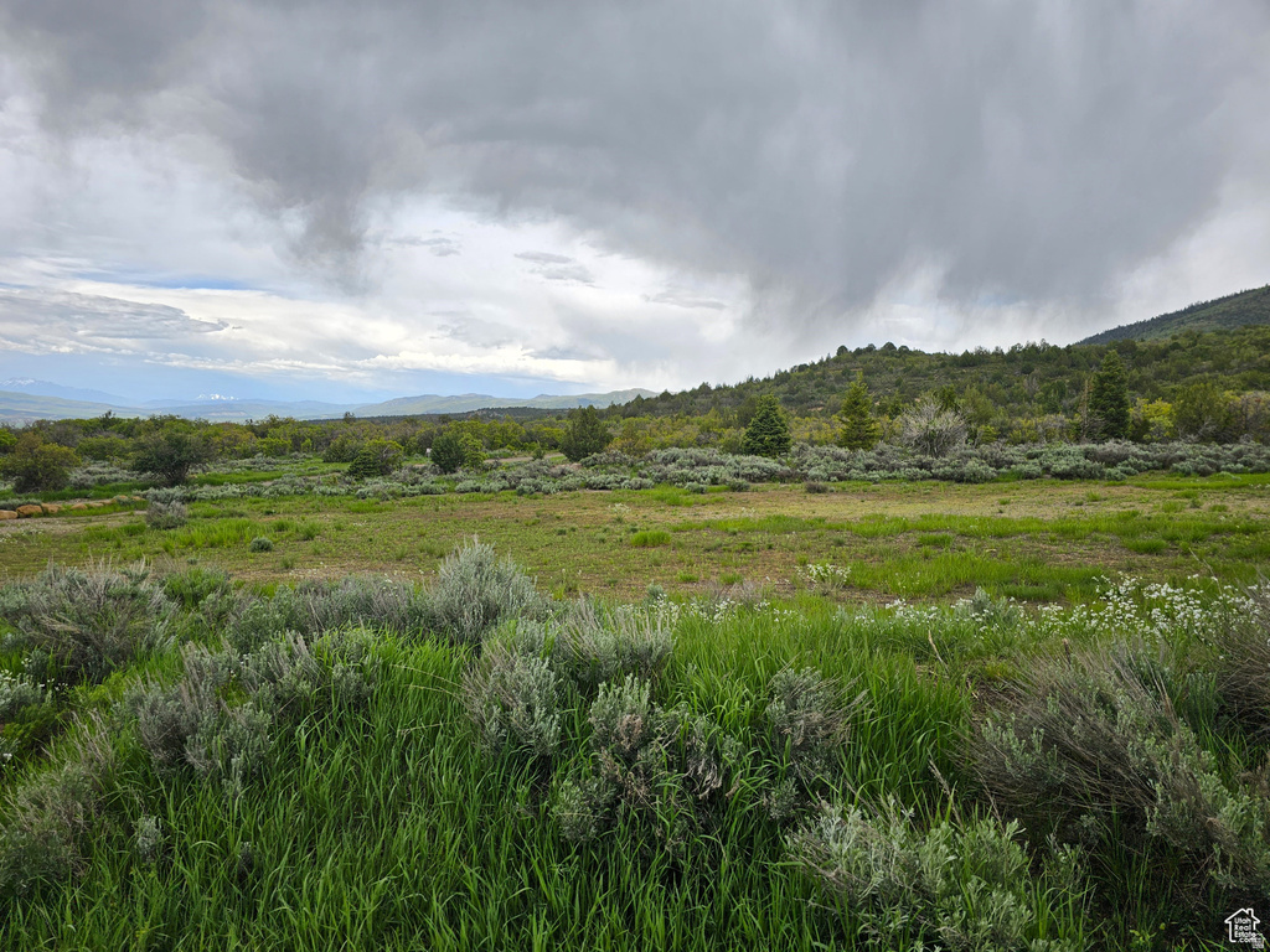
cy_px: 476
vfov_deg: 58.9
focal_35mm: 23
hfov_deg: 73.9
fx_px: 844
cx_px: 635
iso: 10
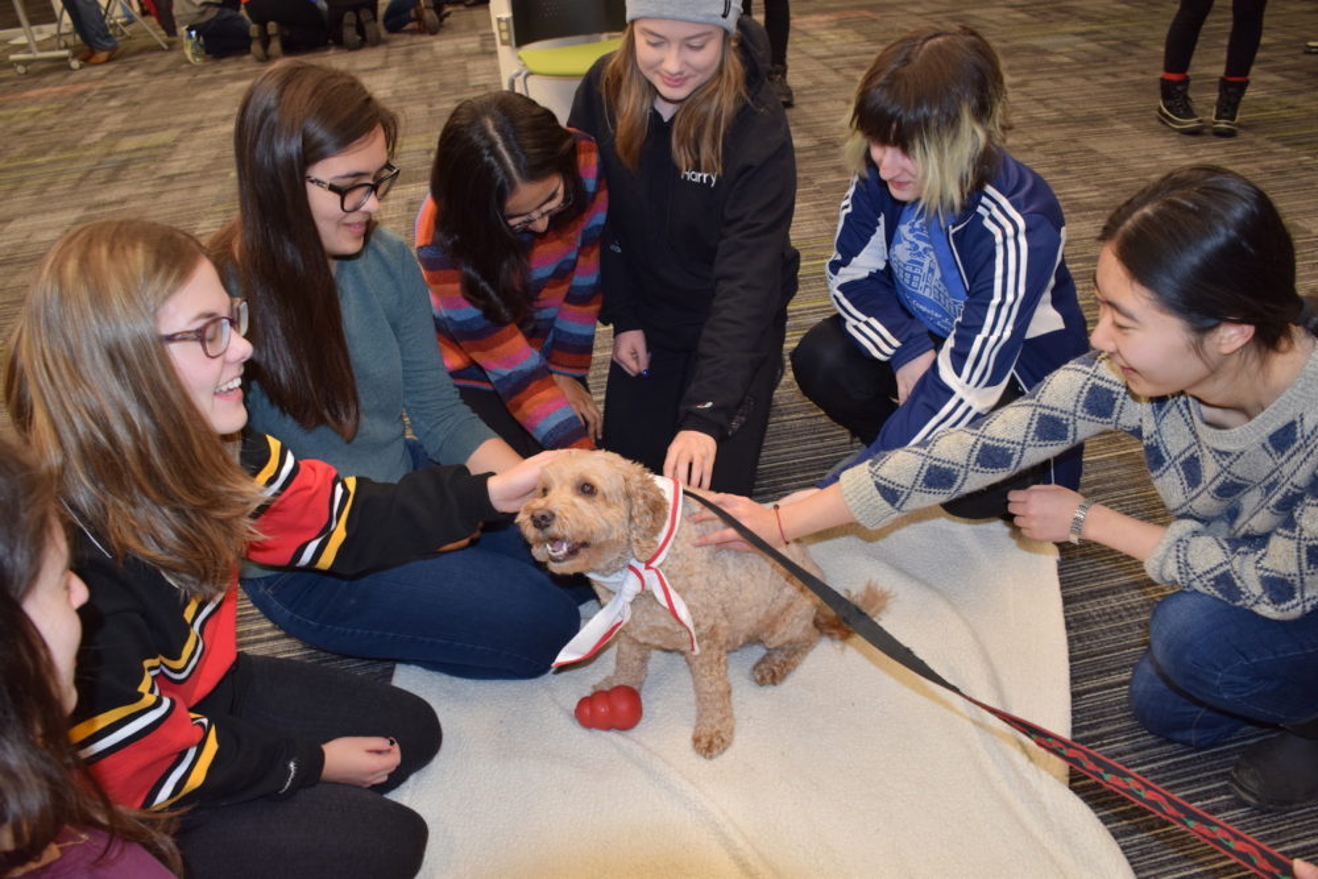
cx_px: 659
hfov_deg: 67.4
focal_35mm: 27
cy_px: 440
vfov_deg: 47.9
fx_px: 989
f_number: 4.5
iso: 800
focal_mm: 18
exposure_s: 1/80
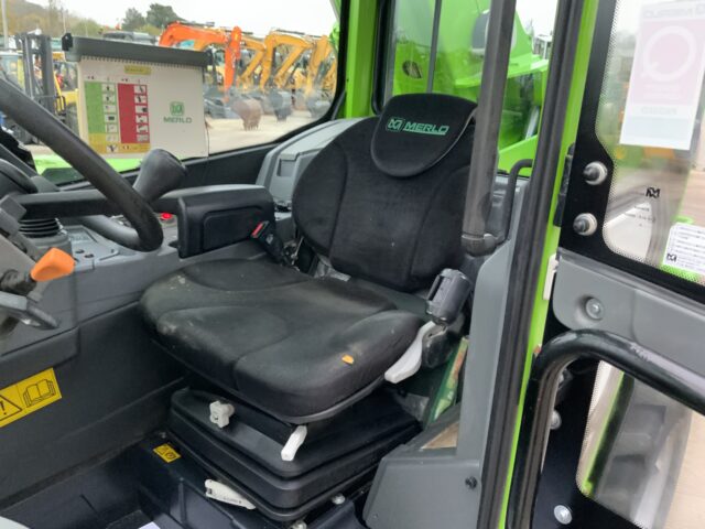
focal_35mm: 29
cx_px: 352
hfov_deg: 61.7
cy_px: 264
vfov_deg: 48.2
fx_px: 591
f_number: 1.8
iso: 320
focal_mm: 3
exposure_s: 1/60
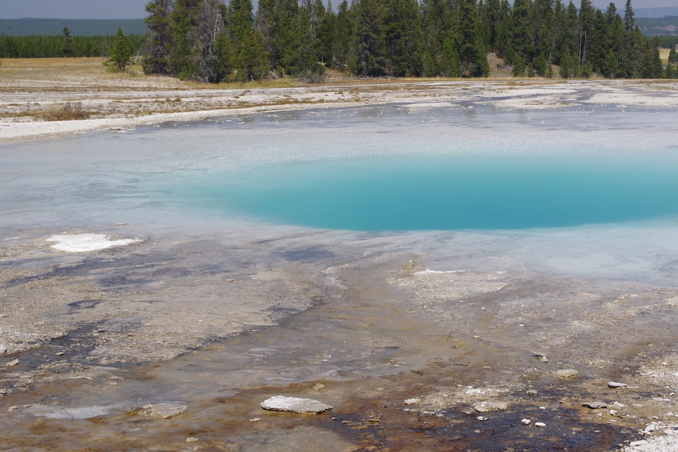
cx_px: 420
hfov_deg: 30.8
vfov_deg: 20.9
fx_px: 1224
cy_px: 174
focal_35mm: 65
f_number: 11
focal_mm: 35
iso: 200
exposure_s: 1/100
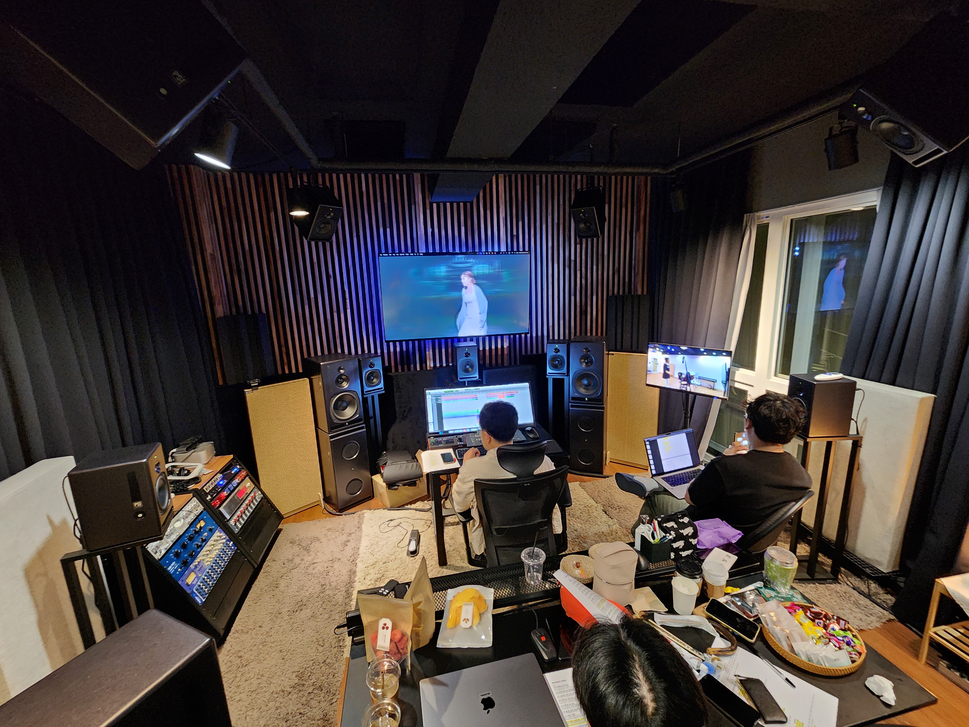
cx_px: 484
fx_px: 364
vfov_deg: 89.9
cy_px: 364
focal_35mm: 13
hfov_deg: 106.2
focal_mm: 2.2
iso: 640
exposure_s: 1/30
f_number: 2.2
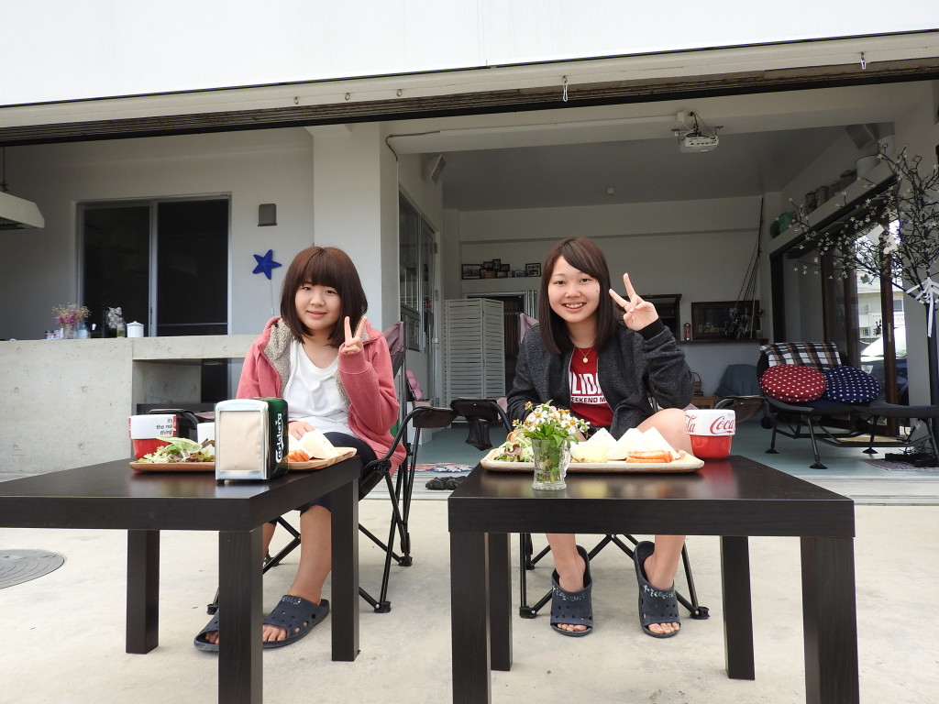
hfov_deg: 71.6
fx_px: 651
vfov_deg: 56.8
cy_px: 352
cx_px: 470
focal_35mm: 24
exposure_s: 1/100
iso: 100
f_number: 3.3
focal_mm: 4.3
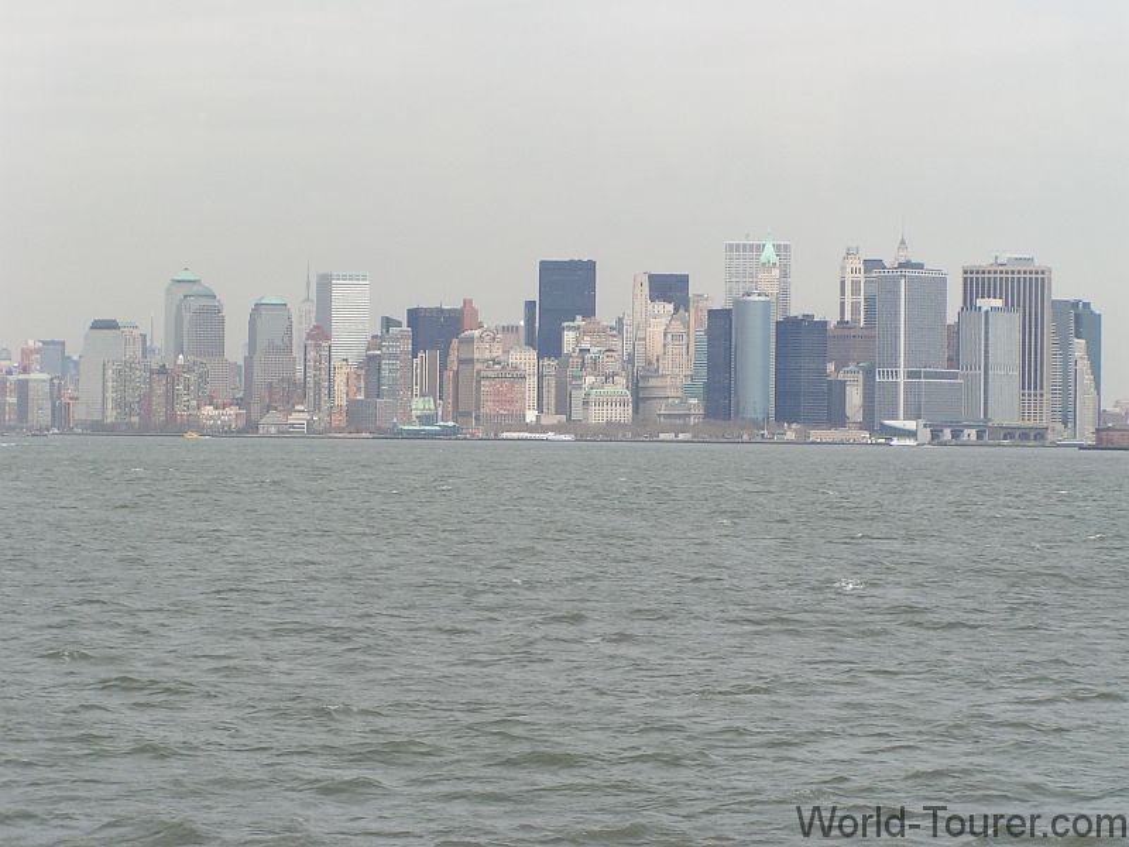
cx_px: 564
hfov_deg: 17.3
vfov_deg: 13.0
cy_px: 424
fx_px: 3718
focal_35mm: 114
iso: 50
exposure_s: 1/400
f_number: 6.3
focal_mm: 17.4
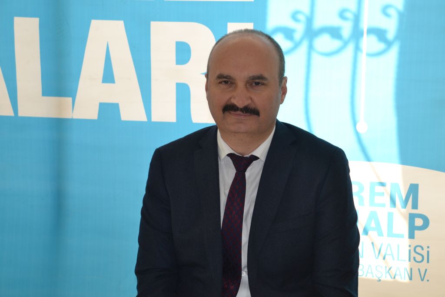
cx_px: 222
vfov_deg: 17.5
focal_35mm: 78
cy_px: 148
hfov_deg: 26.0
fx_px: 964
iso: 400
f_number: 5
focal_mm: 52
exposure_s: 1/60
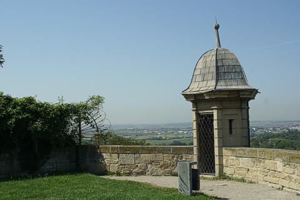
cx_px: 150
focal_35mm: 42
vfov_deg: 32.0
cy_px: 100
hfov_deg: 46.4
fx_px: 350
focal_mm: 28
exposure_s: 1/320
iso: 100
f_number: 10
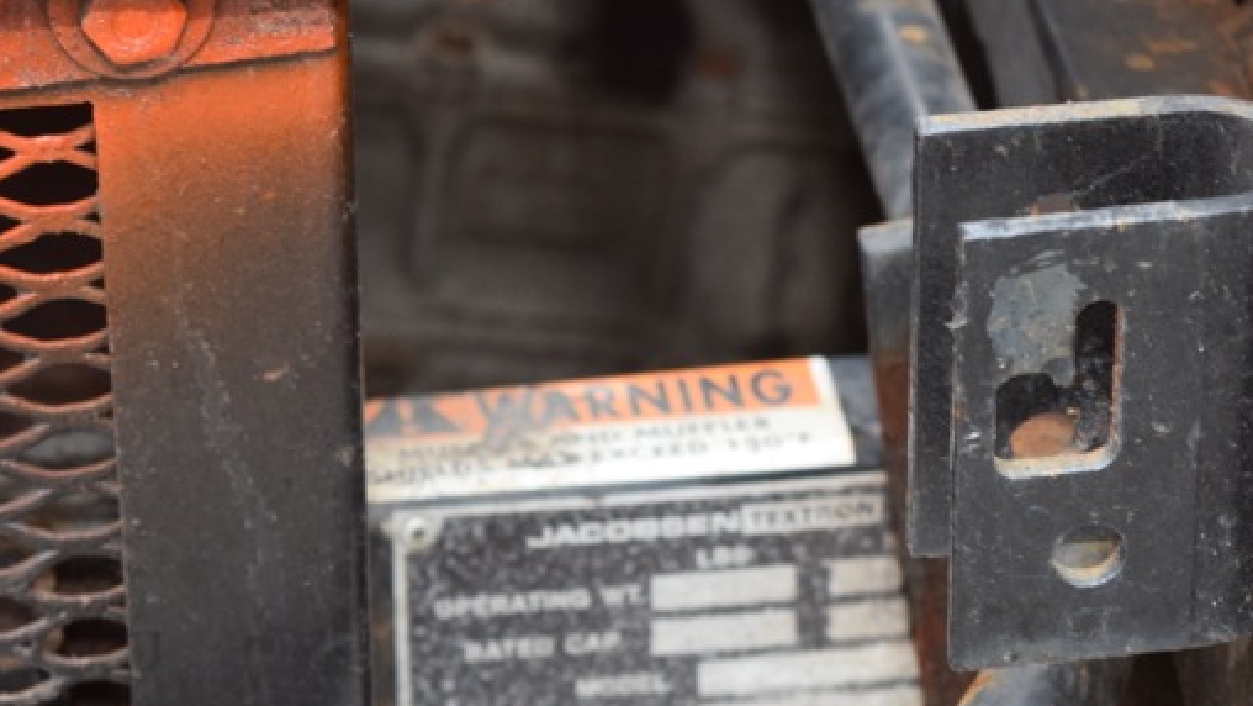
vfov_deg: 7.1
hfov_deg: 12.7
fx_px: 5650
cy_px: 618
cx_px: 567
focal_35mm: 170
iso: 640
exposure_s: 1/125
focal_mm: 55
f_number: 5.6
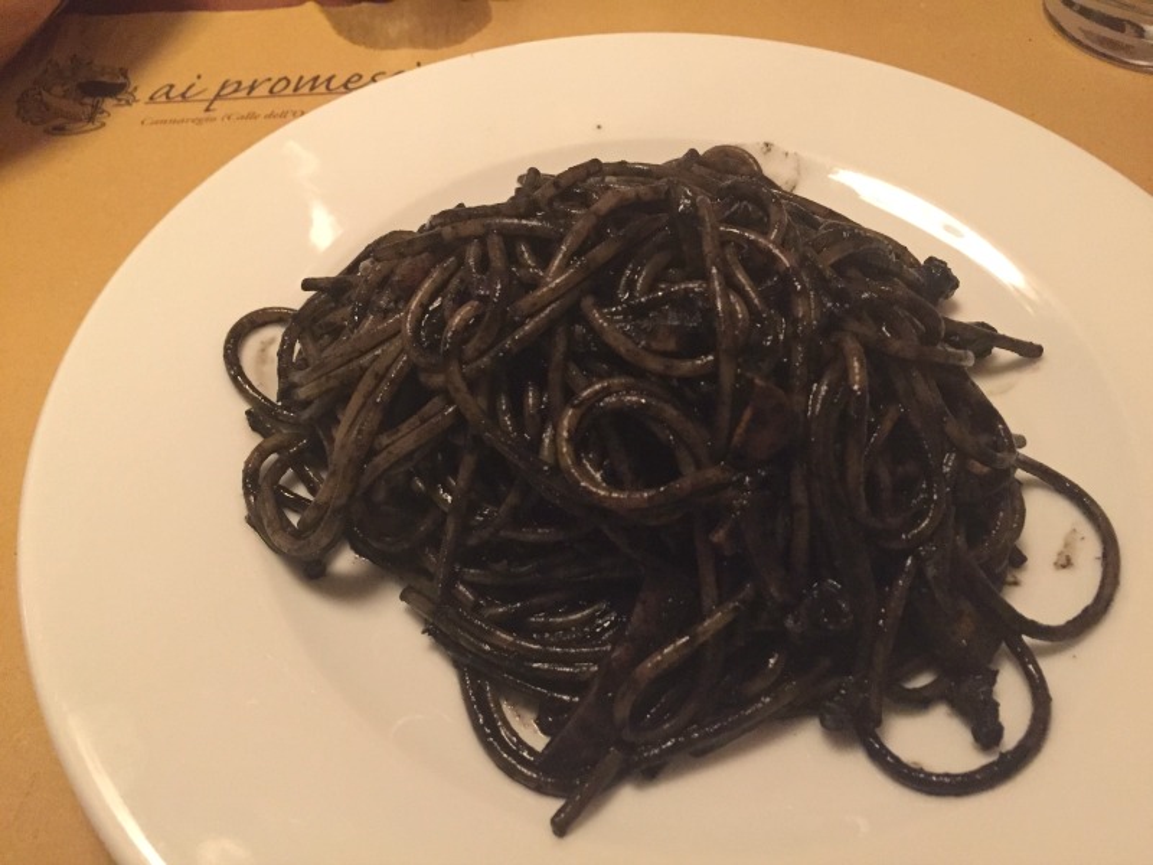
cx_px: 576
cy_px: 432
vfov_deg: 48.2
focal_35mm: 29
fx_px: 966
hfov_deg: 61.7
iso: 500
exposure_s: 1/17
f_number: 2.2
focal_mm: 4.15
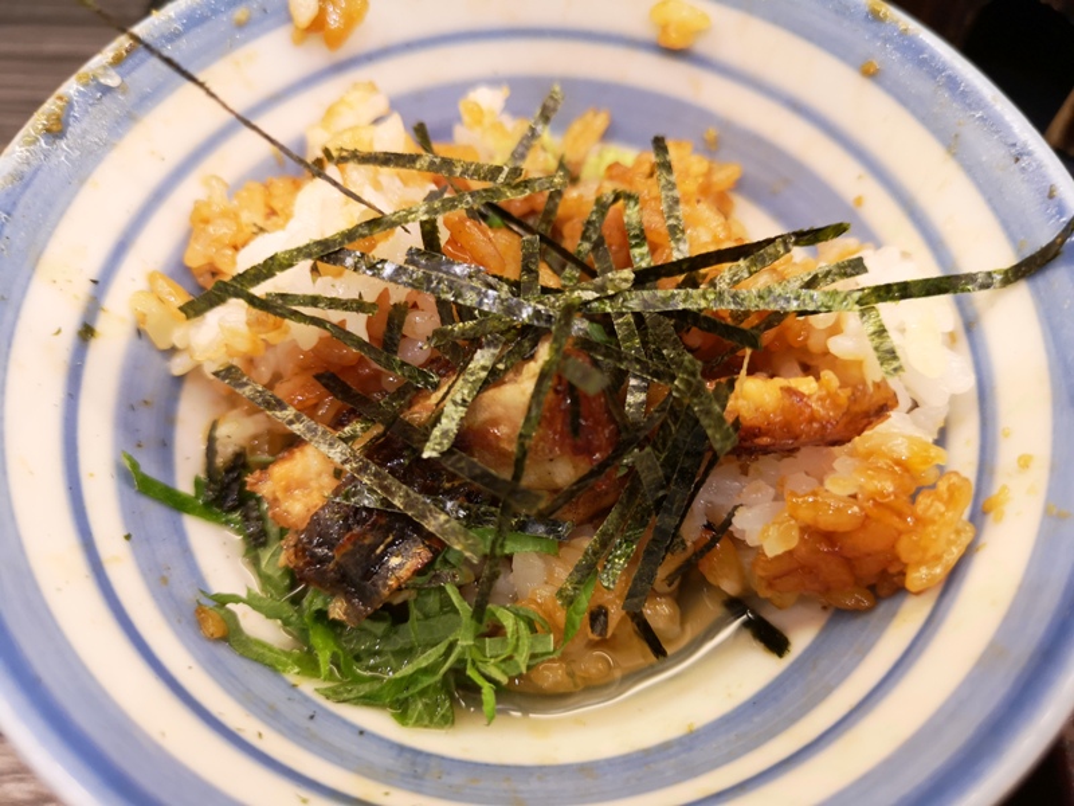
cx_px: 537
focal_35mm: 27
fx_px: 838
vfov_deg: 51.4
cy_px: 403
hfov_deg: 65.3
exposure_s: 1/60
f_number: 1.8
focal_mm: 3.95
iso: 160
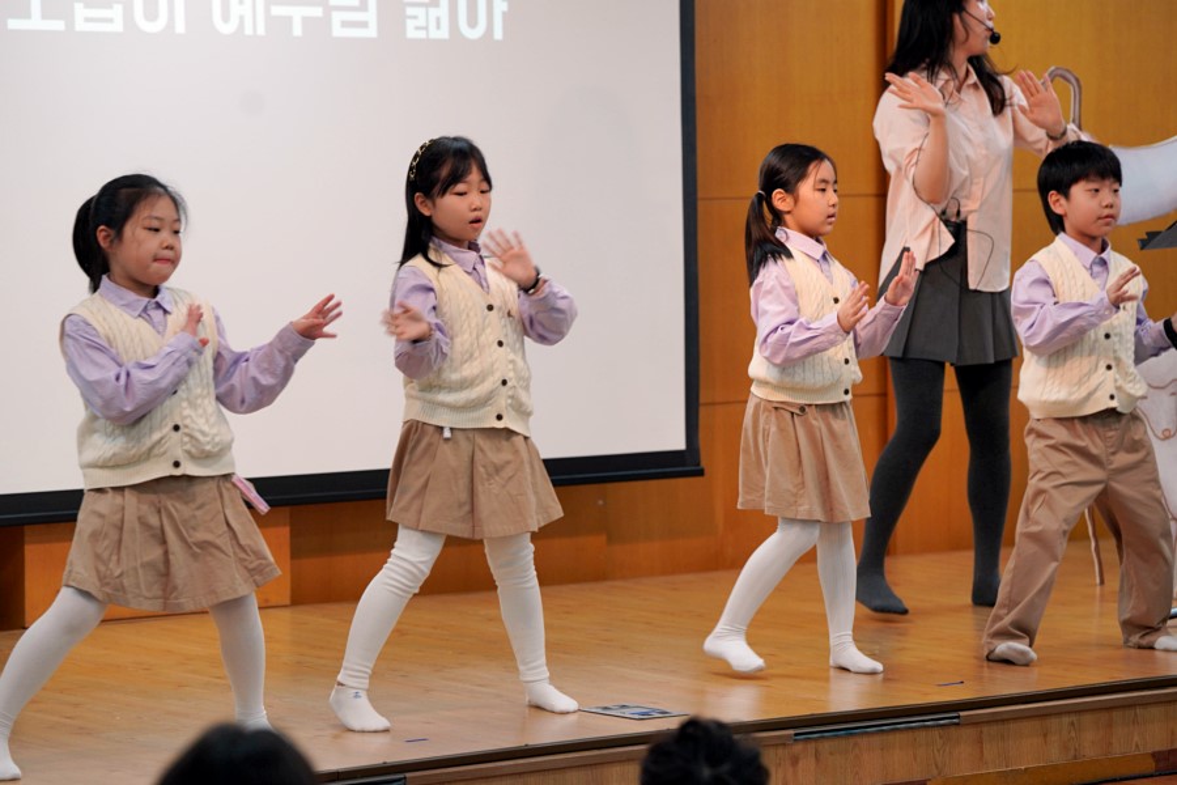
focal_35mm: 125
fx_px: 4086
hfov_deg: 16.4
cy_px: 392
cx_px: 588
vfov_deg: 11.0
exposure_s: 1/160
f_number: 4
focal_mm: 125
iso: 800
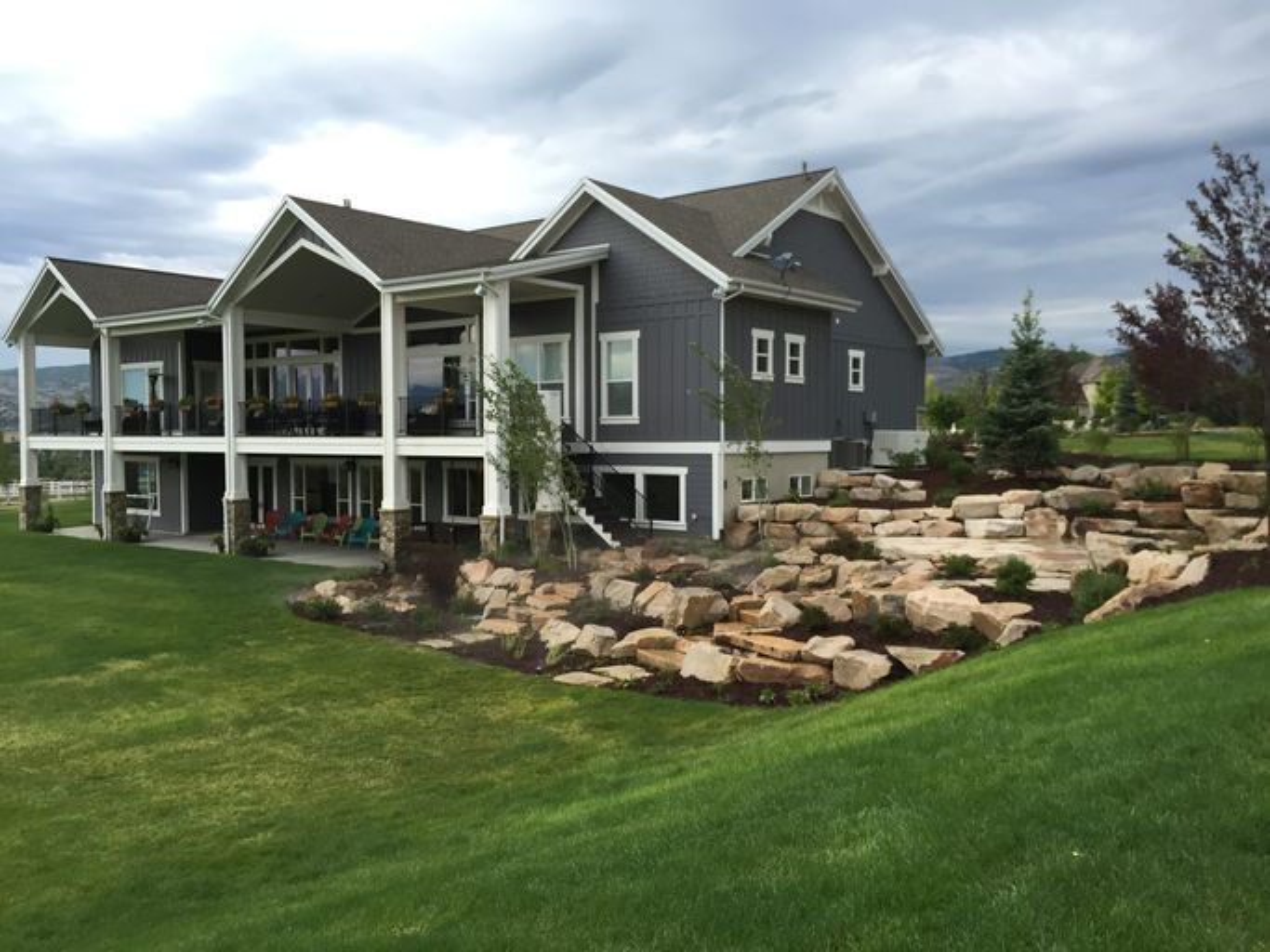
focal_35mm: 29
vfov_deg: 48.2
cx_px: 635
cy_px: 476
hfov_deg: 61.7
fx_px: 1064
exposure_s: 1/40
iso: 32
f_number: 2.2
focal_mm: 4.15
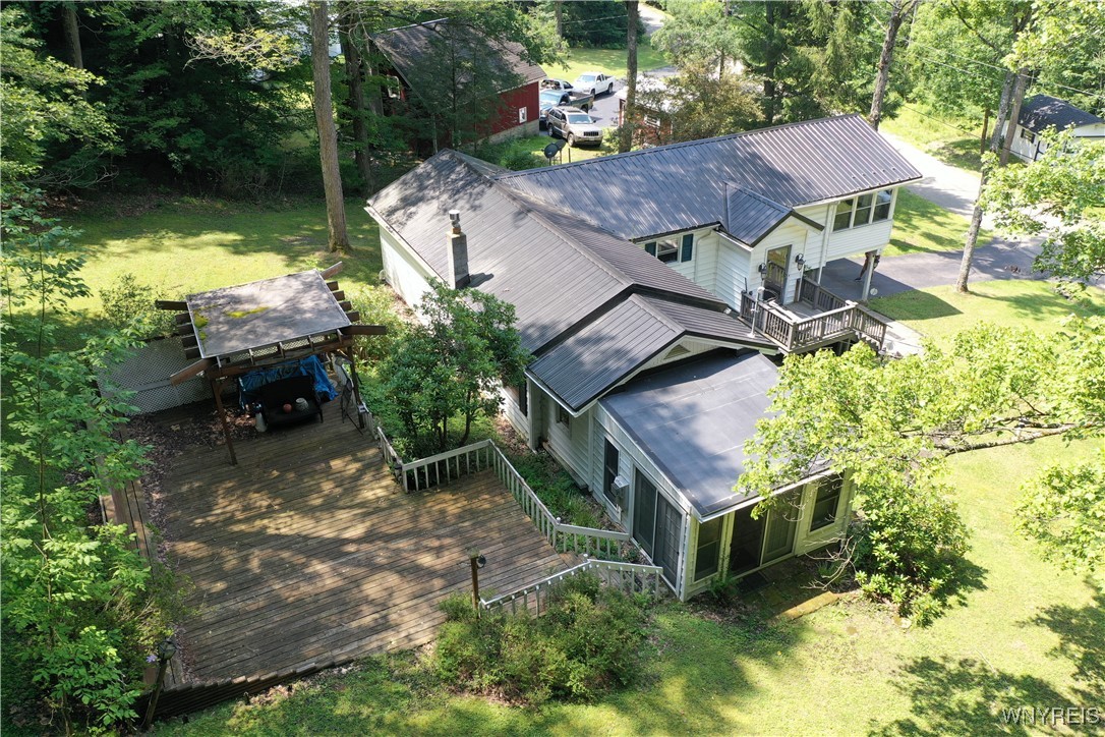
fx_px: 859
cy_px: 368
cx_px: 552
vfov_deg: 46.4
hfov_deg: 65.5
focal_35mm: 28
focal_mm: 10.26
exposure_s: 1/120
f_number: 4.5
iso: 100
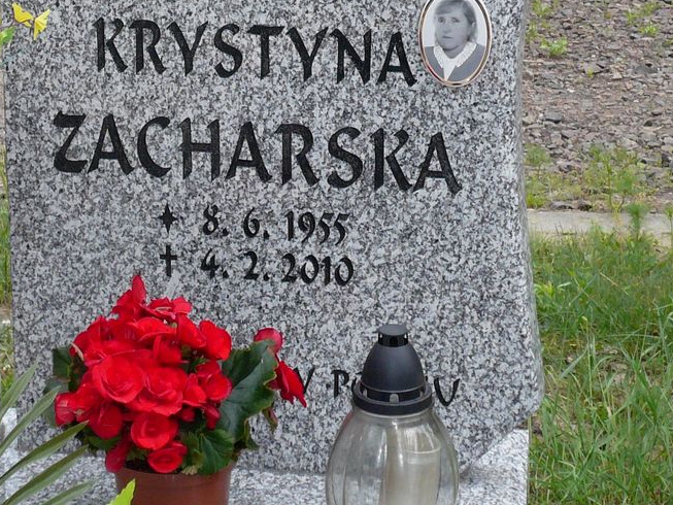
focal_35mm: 124
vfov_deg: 11.9
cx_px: 279
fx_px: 2411
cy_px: 113
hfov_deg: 15.9
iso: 100
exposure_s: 1/80
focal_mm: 8.8
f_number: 3.8
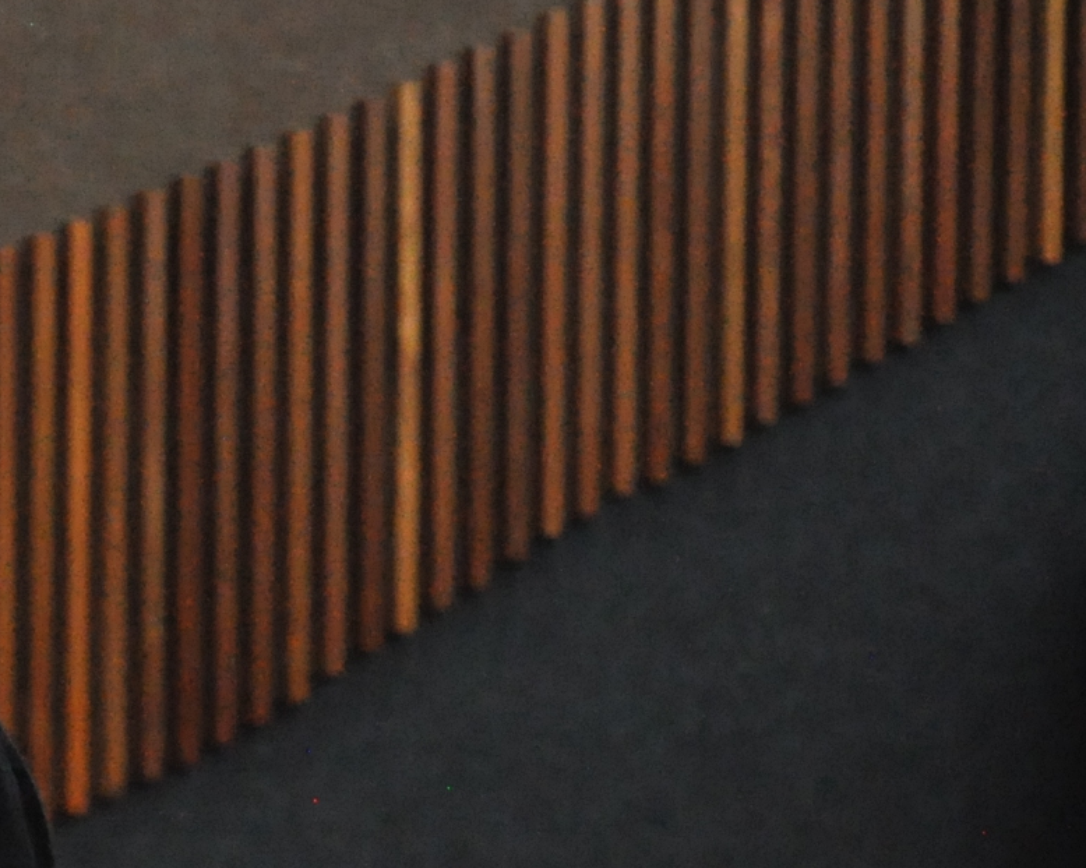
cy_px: 740
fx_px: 9961
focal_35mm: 310
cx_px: -381
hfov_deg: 6.2
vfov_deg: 5.0
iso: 3200
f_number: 5.3
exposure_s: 1/100
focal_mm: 80
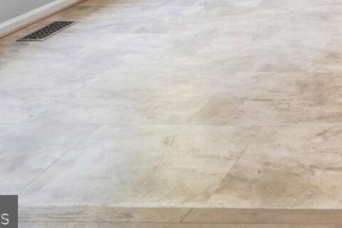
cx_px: 503
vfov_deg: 18.6
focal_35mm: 58
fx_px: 551
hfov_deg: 26.1
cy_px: -174
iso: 800
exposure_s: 1/30
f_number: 8
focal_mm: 16
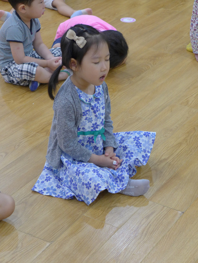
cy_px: 132
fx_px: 686
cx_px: 99
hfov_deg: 16.4
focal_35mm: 90
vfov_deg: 21.8
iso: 400
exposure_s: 1/125
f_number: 2.3
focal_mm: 17.7
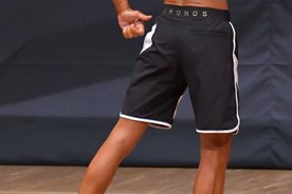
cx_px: 165
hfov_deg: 2.6
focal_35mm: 801
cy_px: 30
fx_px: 6496
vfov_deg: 1.7
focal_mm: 190
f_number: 5.6
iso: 6400
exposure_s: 1/400
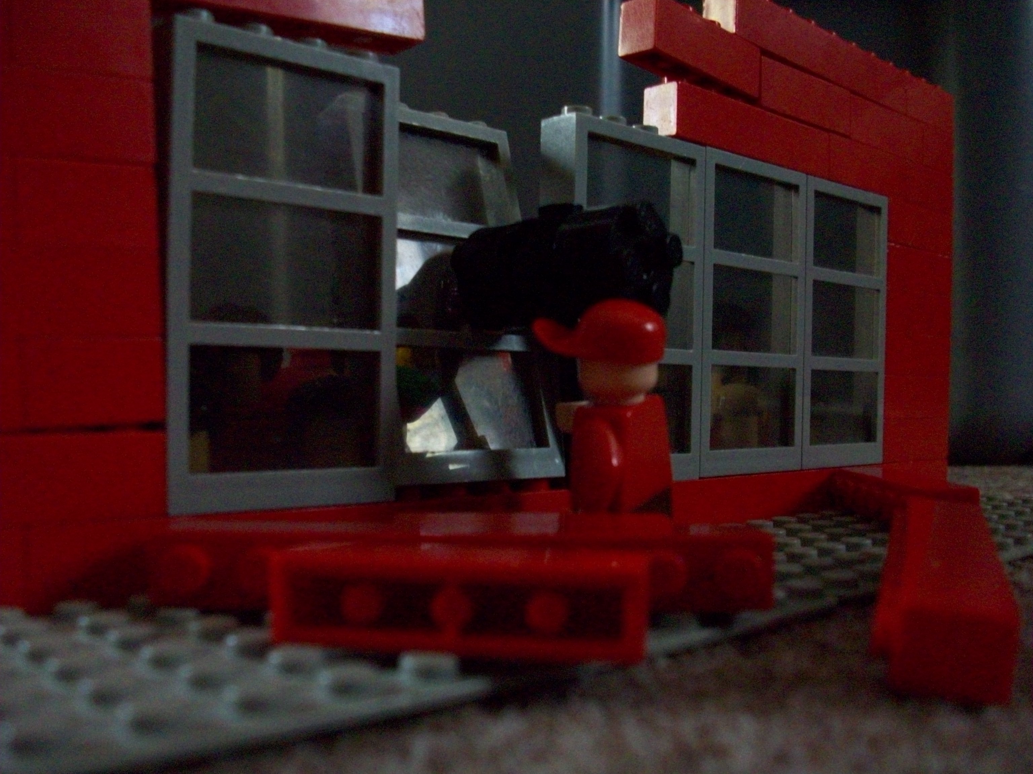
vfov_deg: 41.8
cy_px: 387
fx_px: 1015
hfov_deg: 54.0
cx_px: 516
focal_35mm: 34
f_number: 2.8
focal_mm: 5.7
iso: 320
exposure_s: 1/8
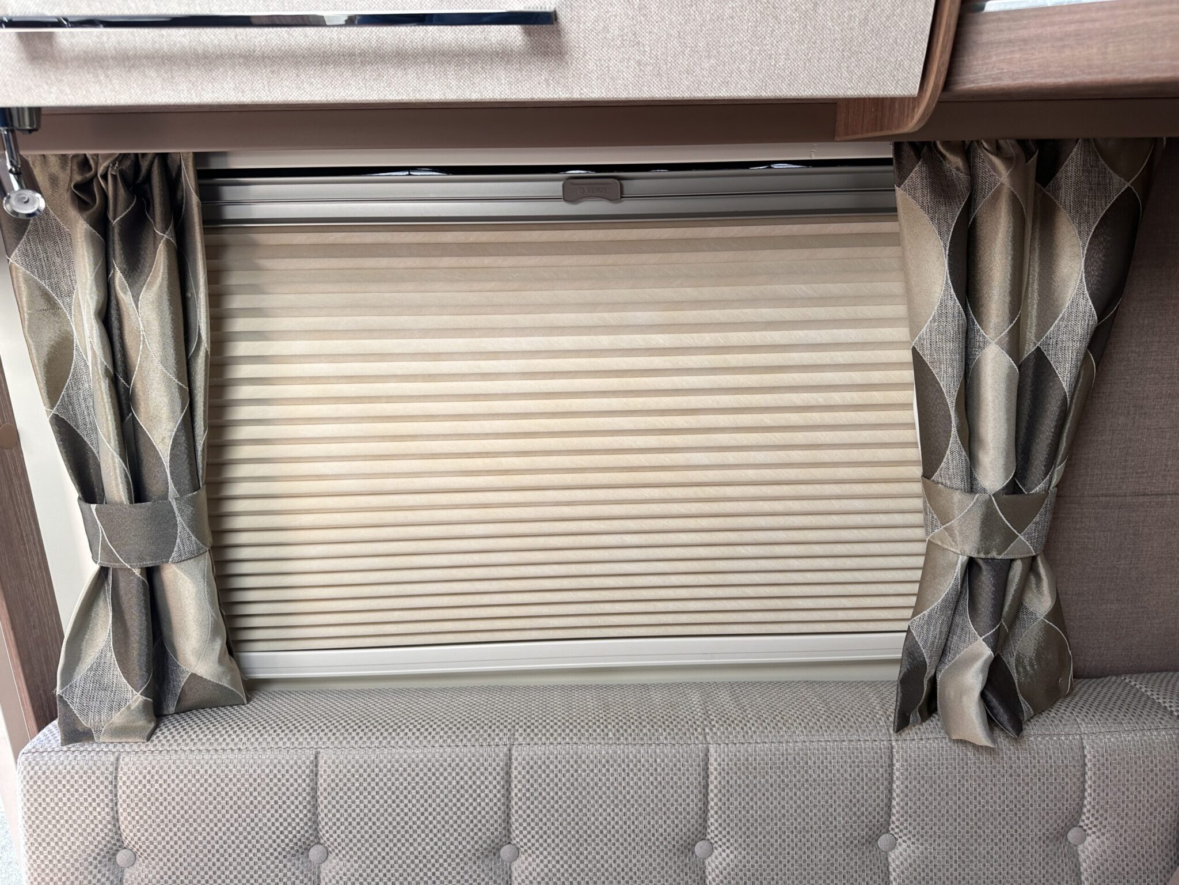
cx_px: 590
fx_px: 817
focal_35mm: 24
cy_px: 442
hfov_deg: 71.6
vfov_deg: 56.8
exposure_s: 1/143
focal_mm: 6.86
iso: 64
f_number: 1.78
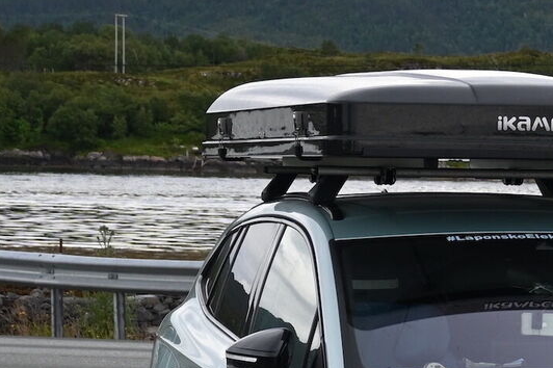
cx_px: 546
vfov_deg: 7.6
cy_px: 430
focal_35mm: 179
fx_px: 2745
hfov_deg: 11.4
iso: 250
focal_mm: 33
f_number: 5
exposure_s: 1/250
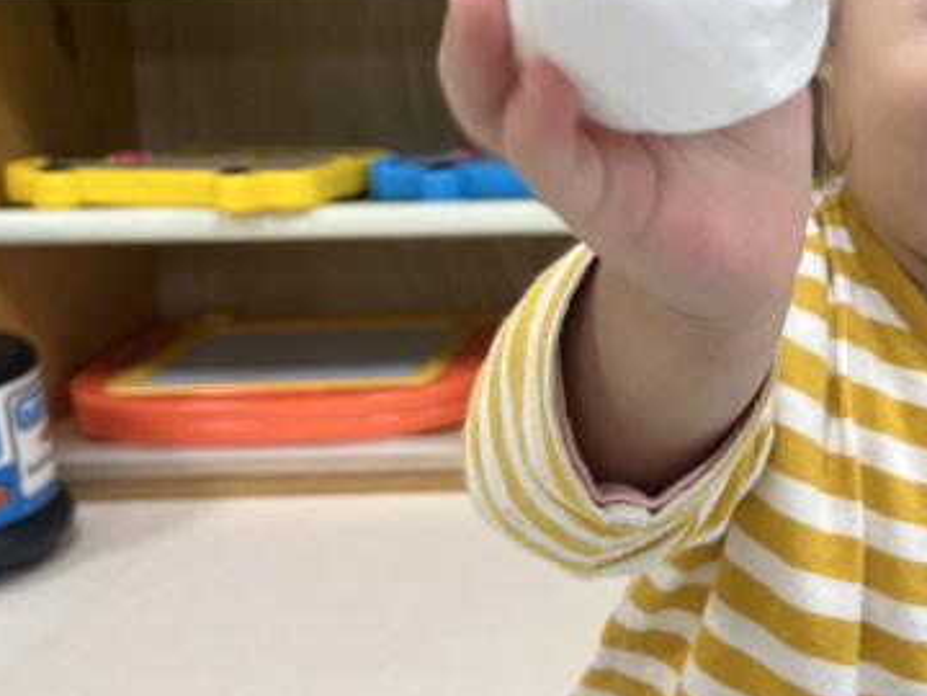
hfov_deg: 34.8
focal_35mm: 52
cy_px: 206
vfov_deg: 27.8
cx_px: 832
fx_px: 1393
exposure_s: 1/120
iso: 100
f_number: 1.6
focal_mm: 5.1
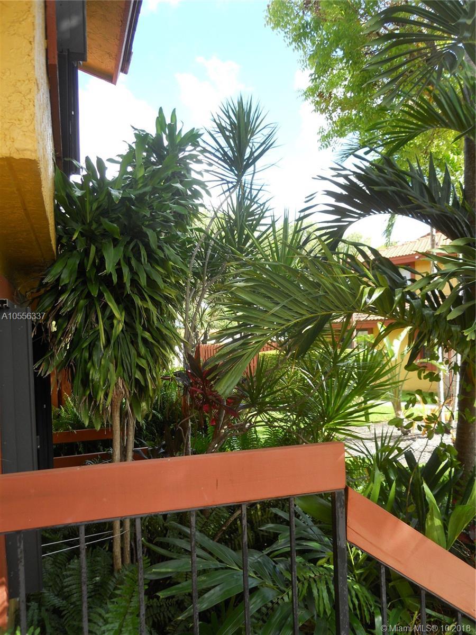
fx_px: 513
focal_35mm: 28
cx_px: 238
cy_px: 318
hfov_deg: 49.7
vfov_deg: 63.4
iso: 80
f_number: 2.7
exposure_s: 1/250
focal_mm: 5
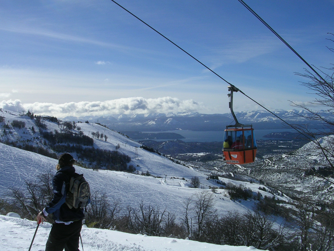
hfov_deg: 49.0
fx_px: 367
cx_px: 167
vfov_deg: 37.7
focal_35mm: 38
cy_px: 126
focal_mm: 5.8
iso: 50
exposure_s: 1/775
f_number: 5.6
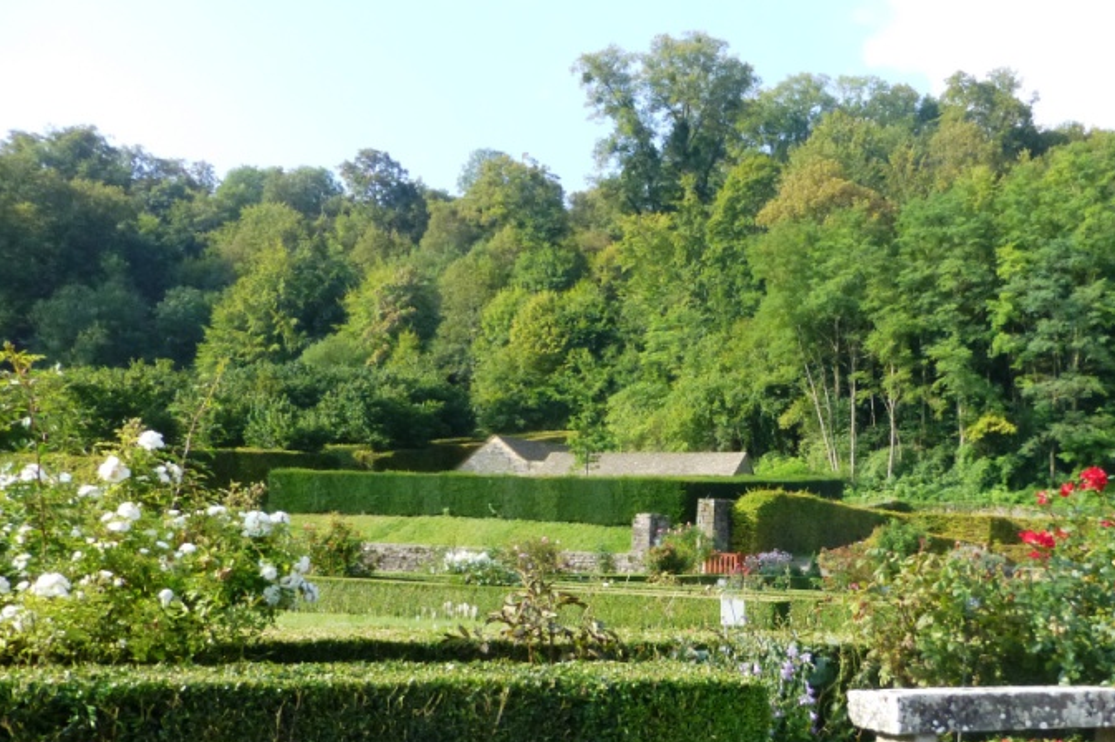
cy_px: 523
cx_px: 767
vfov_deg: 34.5
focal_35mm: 38
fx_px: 1176
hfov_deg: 49.6
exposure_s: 1/1300
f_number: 3.3
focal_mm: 4.3
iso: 400
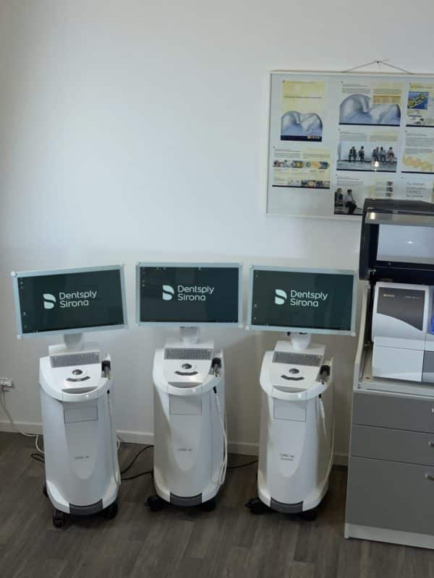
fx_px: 869
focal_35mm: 52
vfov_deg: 36.8
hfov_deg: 28.0
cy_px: 289
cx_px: 217
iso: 25
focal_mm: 6
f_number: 2
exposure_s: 1/233
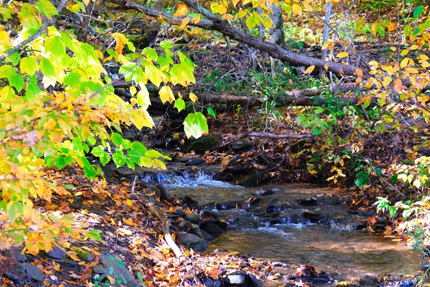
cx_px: 253
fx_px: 1003
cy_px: 200
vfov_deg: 16.2
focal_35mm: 84
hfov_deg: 24.2
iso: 400
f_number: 3.6
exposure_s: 1/80
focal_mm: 37.4
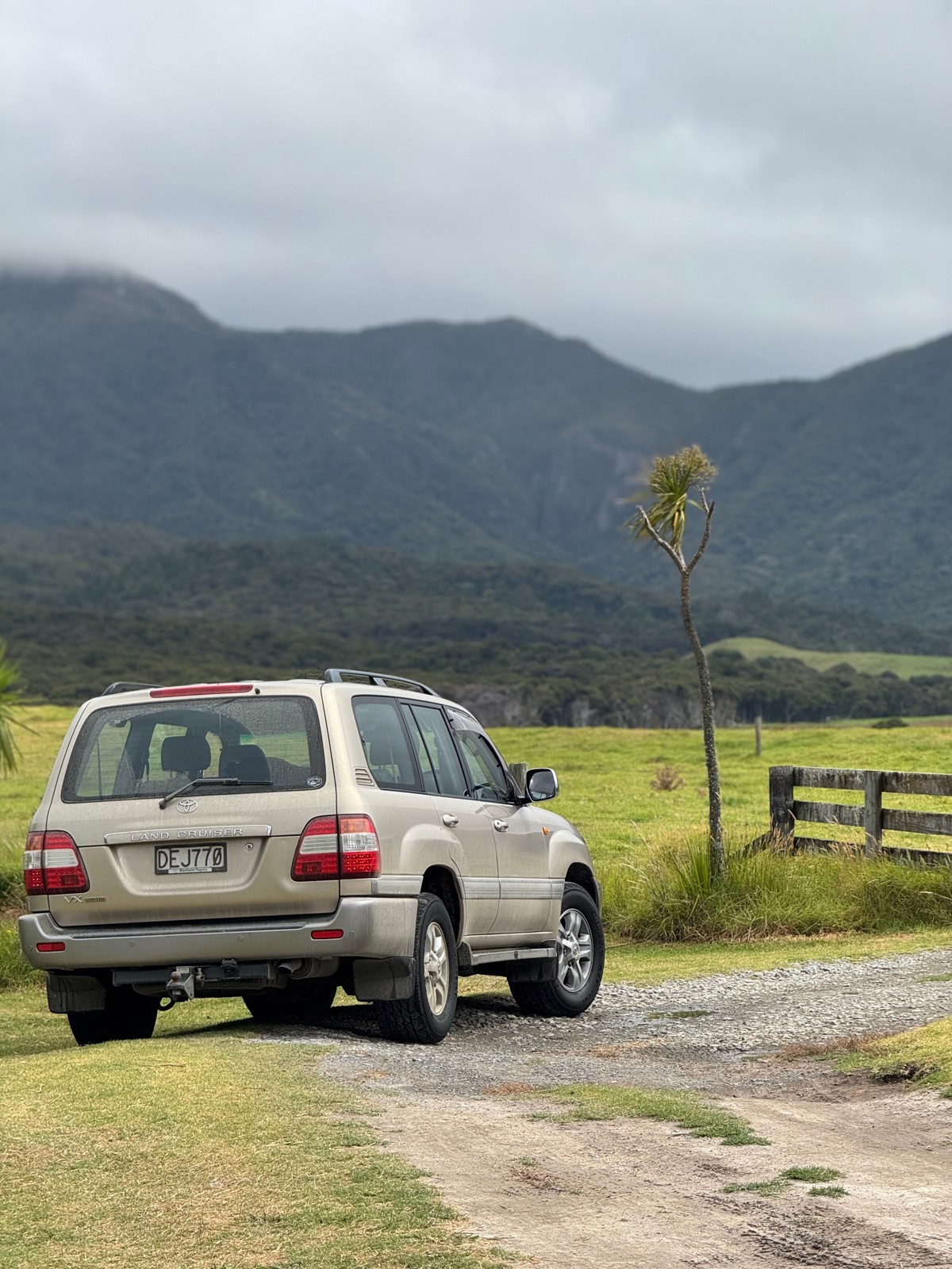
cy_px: 634
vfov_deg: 16.4
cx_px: 476
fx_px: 4400
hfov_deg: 12.3
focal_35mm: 120
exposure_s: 1/1096
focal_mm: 15.66
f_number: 2.8
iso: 50
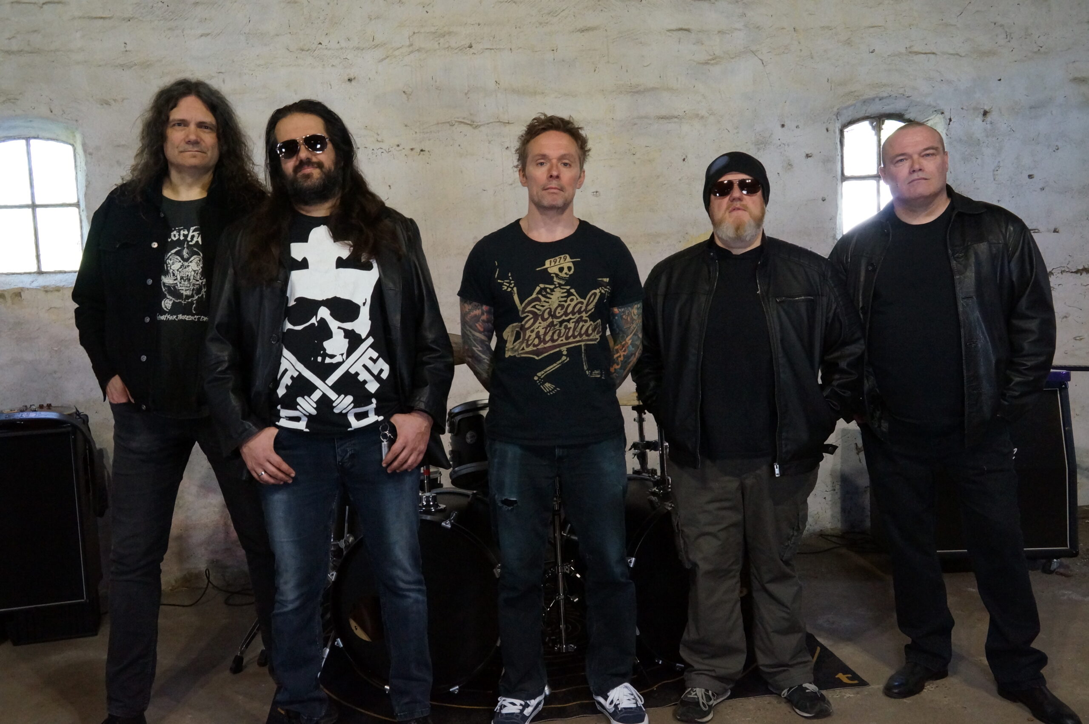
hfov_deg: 57.3
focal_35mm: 33
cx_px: 544
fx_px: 997
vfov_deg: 39.9
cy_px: 362
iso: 3200
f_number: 10
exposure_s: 1/60
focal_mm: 22
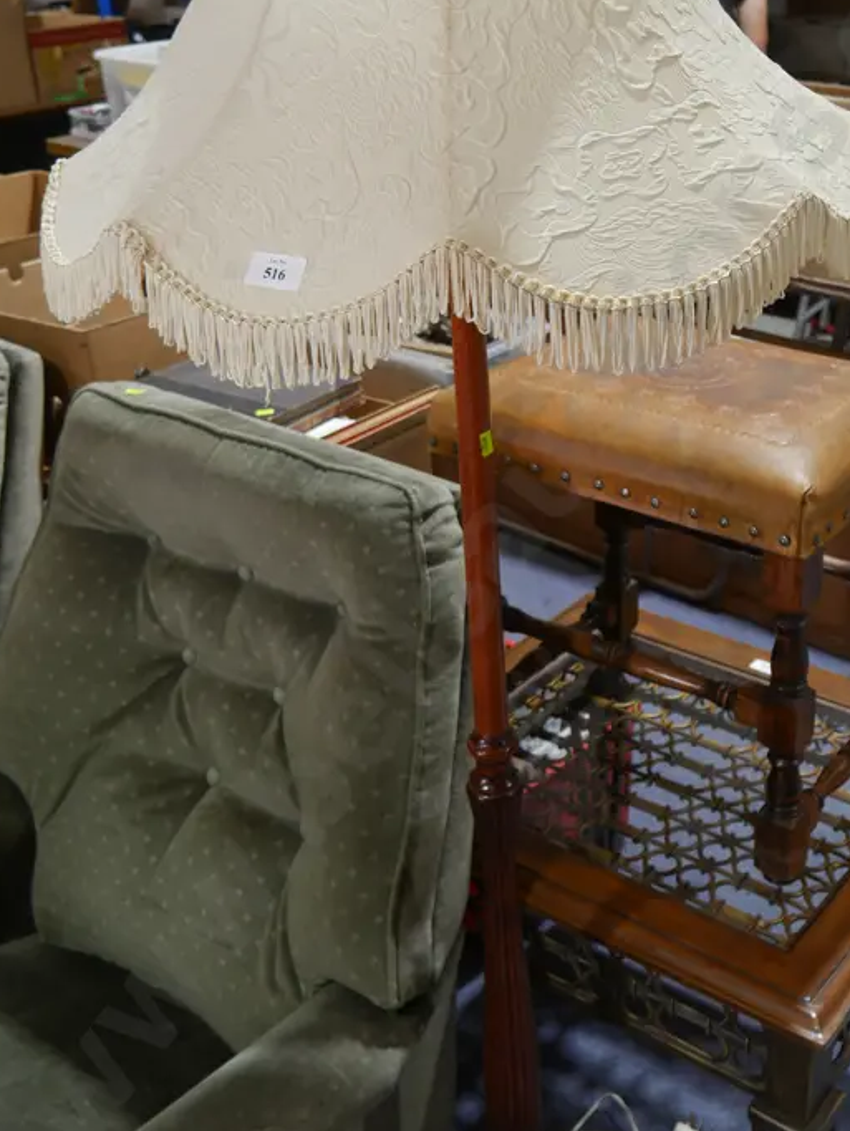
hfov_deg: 34.1
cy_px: 462
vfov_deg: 44.6
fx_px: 1374
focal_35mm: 42
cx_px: 559
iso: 250
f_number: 3.5
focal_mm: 14
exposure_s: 1/60
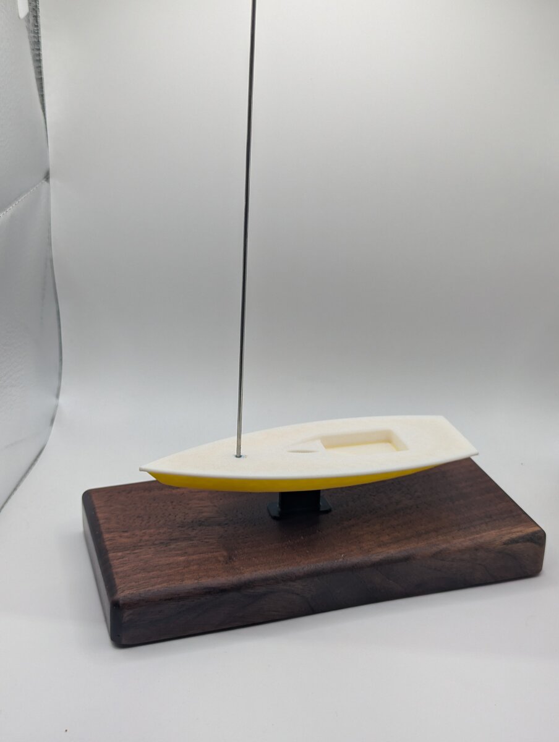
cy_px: 371
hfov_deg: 30.3
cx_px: 280
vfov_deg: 39.6
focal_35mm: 48
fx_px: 1031
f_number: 1.85
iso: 58
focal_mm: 6.81
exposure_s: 1/247
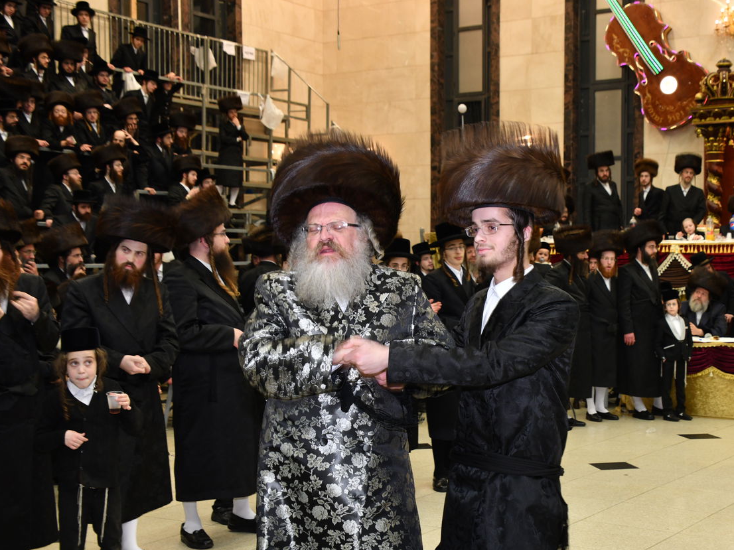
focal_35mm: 56
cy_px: 255
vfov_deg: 26.1
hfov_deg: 34.2
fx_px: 1187
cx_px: 457
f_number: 8
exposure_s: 1/60
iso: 1250
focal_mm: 46
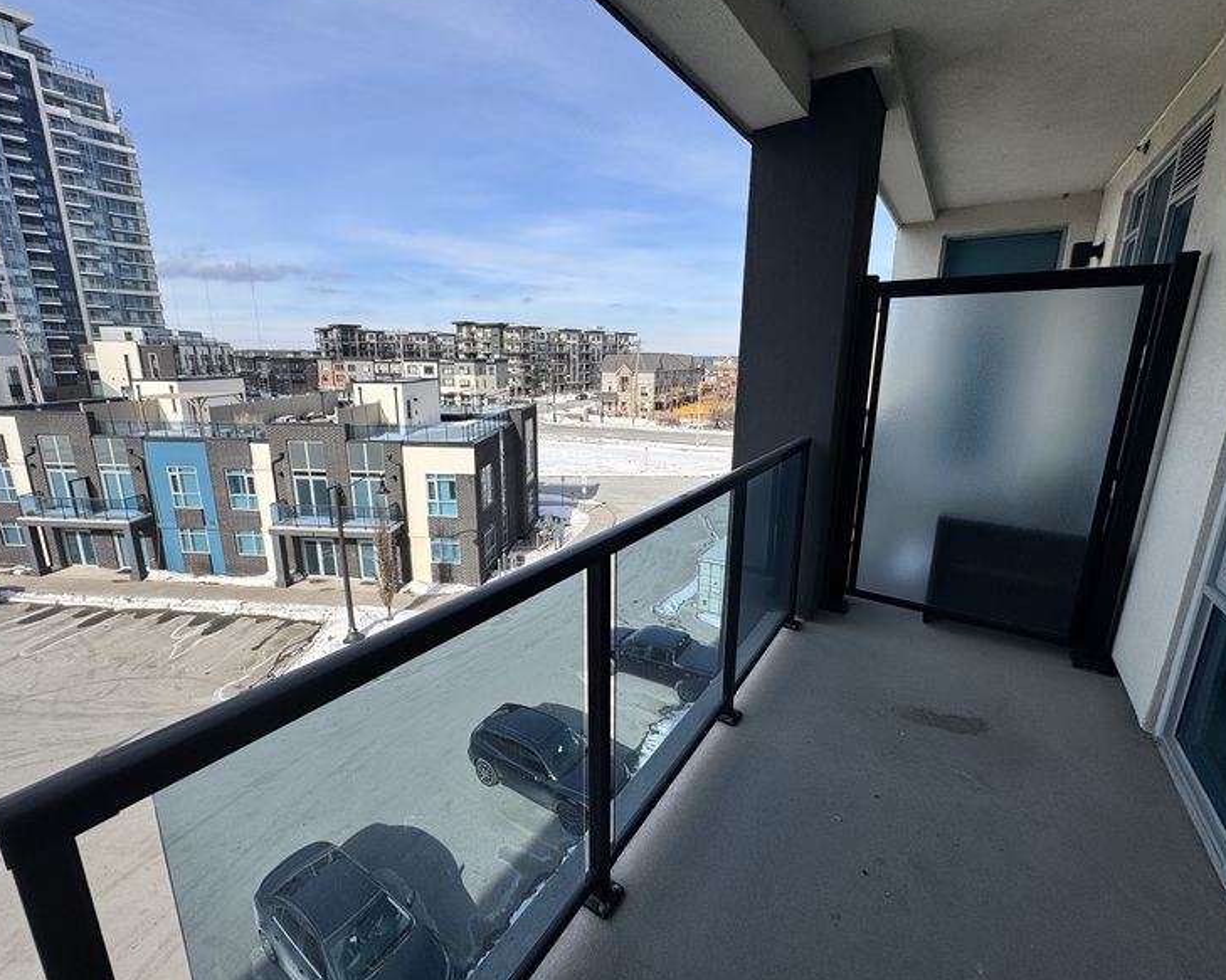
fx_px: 544
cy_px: 481
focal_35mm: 15
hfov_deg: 96.8
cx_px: 600
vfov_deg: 84.0
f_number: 2.2
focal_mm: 2.22
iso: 50
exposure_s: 1/2494
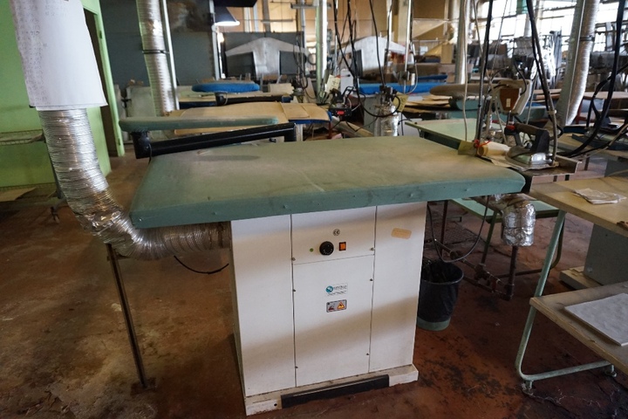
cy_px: 210
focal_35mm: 24
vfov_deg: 53.1
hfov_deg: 73.7
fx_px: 419
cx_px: 314
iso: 3200
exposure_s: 1/15
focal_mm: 16
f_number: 3.5
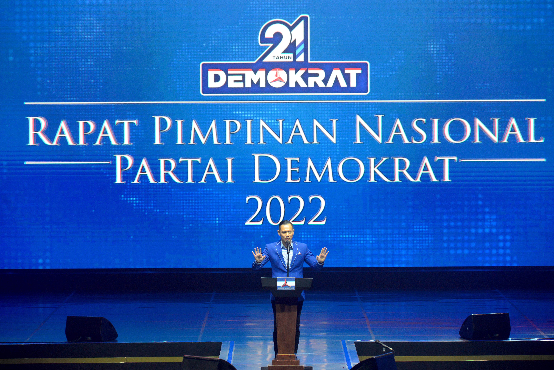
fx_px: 2386
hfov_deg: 13.2
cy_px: 185
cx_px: 277
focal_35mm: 155
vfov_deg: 8.9
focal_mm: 155
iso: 2500
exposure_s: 1/160
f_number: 6.3
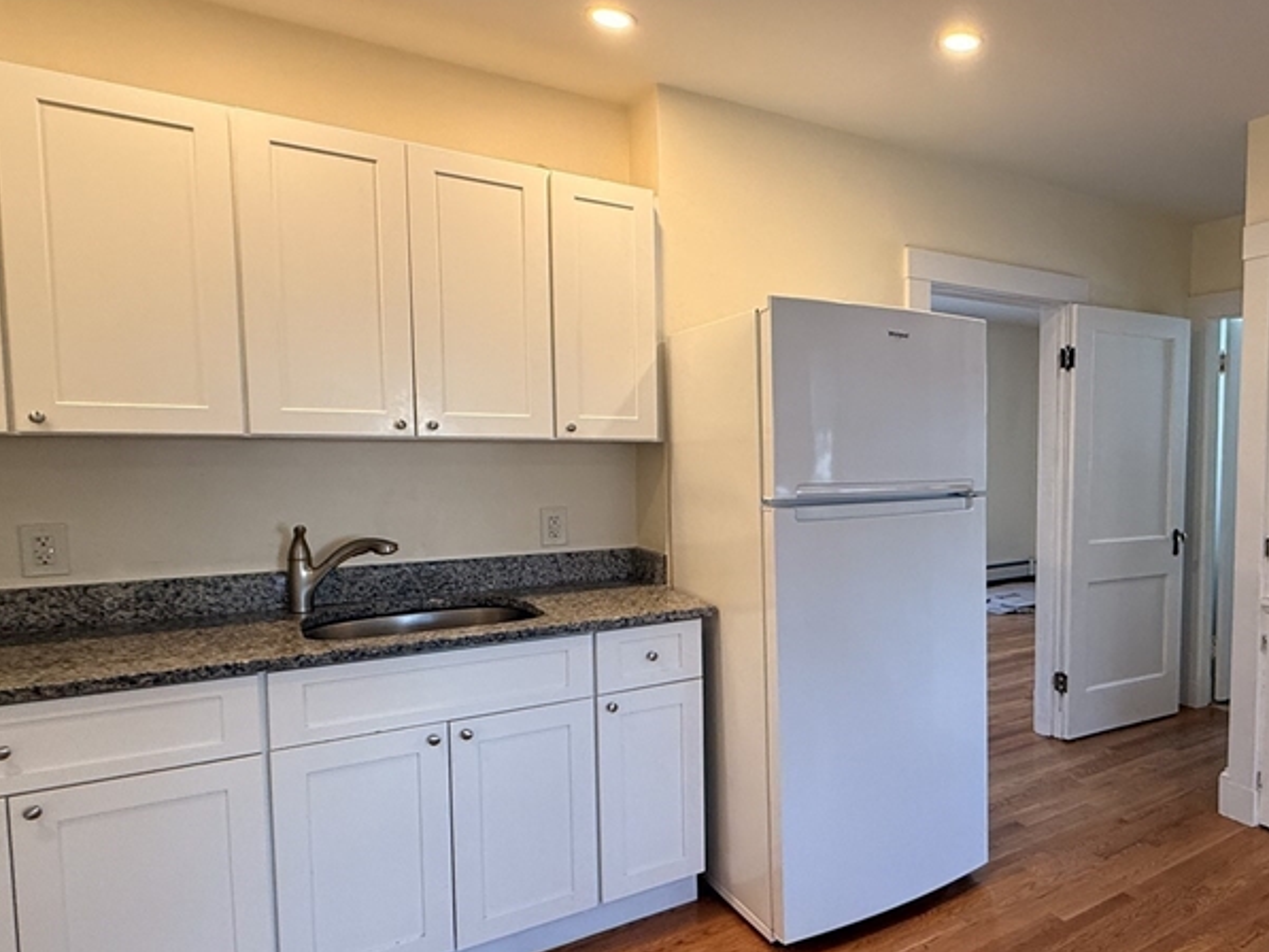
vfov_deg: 56.8
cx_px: 950
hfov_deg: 67.1
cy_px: 512
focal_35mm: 24
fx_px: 880
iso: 200
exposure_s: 1/120
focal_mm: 2.22
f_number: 2.2
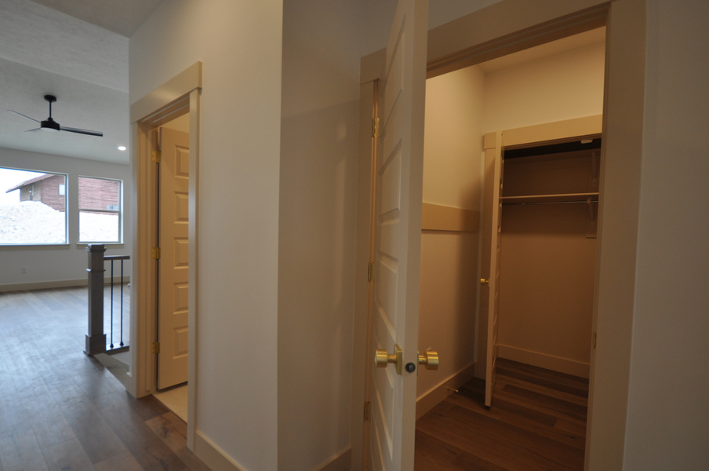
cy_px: 241
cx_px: 313
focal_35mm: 17
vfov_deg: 70.3
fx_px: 334
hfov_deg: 92.9
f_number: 4
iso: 250
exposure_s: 1/80
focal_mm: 10
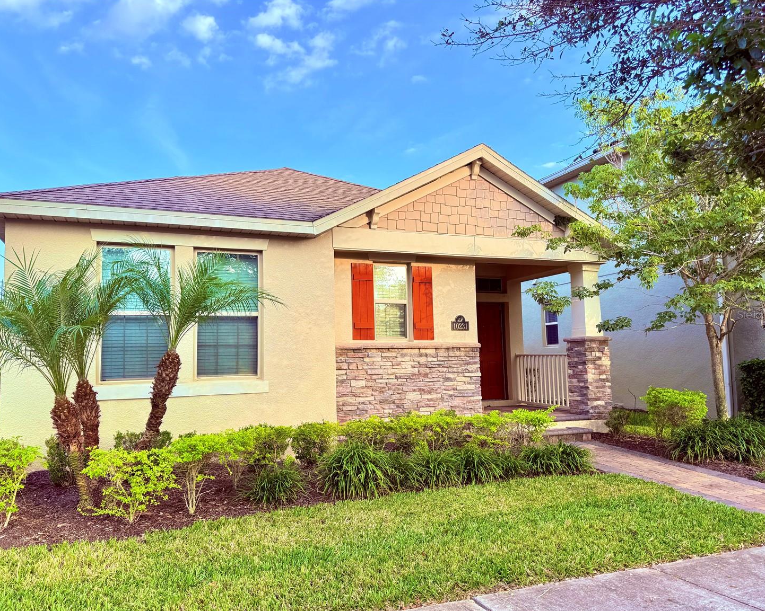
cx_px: 363
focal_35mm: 26
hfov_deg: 66.0
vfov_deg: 54.9
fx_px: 589
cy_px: 314
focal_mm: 6.76
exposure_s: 1/448
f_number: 1.78
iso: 80
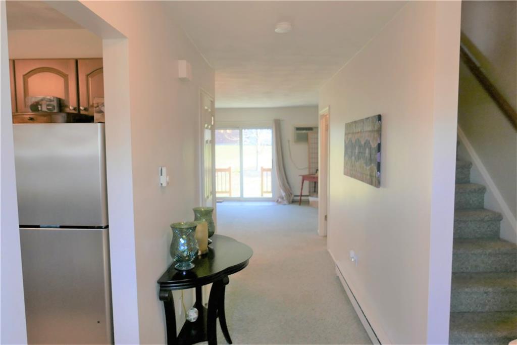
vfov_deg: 53.1
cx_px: 258
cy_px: 172
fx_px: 345
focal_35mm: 24
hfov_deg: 73.7
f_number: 3.2
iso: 200
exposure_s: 1/125
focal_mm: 10.9
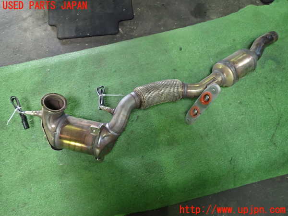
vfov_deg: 46.8
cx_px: 144
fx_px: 250
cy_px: 108
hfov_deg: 60.0
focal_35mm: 30
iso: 640
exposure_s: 1/30
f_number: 2.3
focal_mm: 5.4
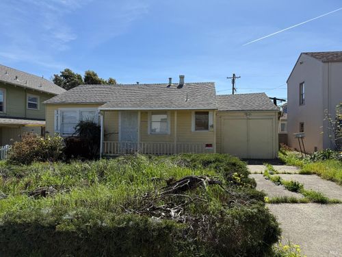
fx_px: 237
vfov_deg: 56.8
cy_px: 128
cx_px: 171
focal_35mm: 24
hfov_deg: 71.6
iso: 80
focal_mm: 6.76
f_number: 1.78
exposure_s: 1/5714
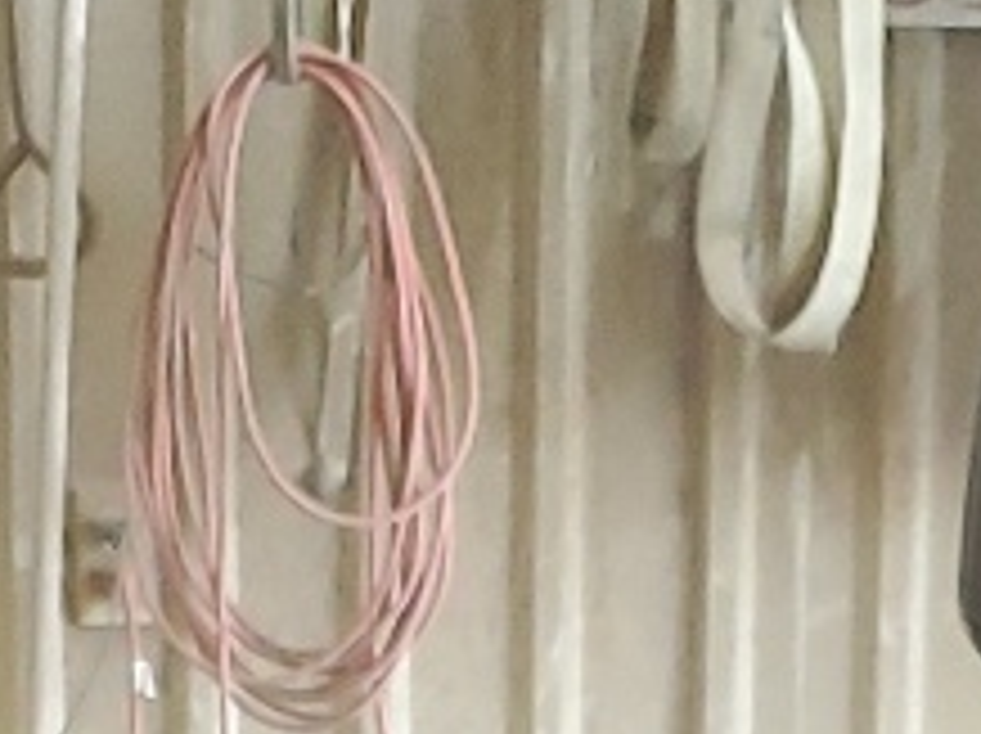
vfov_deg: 7.0
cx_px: 374
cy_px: 2184
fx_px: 5407
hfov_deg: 10.4
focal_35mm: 191
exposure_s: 1/60.2
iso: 201
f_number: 1.5
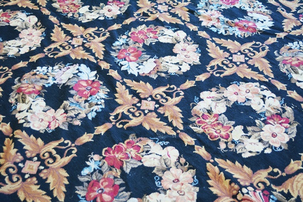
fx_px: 442
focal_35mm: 52
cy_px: 101
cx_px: 152
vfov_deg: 25.8
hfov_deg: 37.9
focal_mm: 35
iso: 500
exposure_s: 1/60
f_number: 5
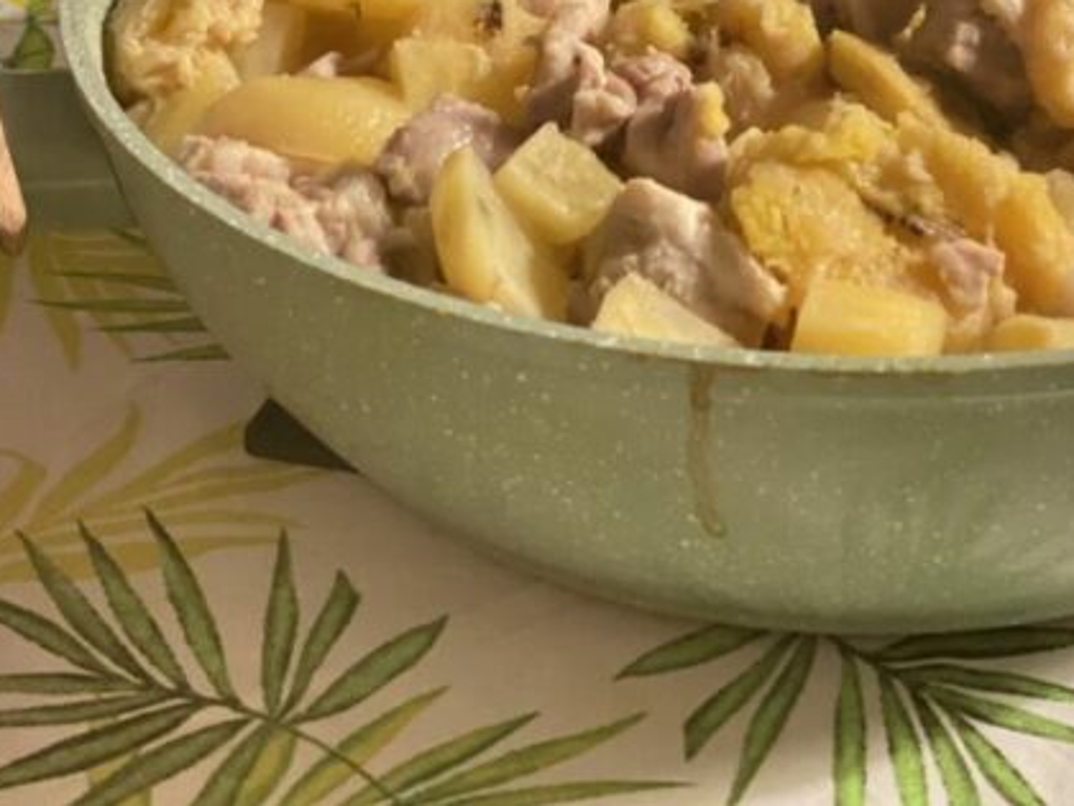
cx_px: 841
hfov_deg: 20.4
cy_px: 113
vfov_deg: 15.4
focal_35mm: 95
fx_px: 2947
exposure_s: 1/20
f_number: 2
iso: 320
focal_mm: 6
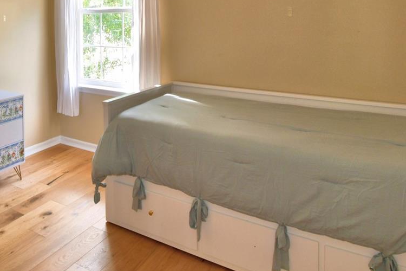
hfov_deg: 55.5
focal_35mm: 32
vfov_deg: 38.4
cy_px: 29
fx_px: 361
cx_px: 95
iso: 220
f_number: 4.5
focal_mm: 10
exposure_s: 1/30
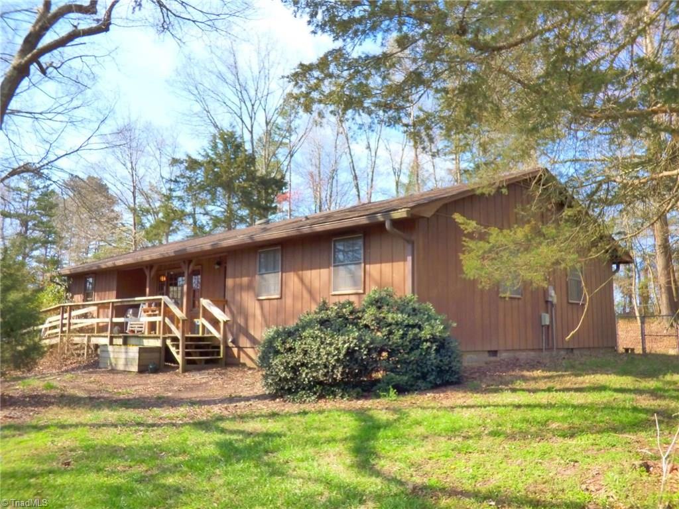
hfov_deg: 58.4
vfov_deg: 45.4
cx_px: 340
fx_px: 608
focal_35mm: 31
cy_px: 254
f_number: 5
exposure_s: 1/160
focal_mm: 5.53
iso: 400
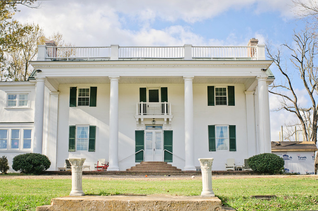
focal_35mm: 52
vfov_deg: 25.6
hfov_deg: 37.9
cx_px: 159
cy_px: 106
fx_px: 463
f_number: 5
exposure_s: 1/1250
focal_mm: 35
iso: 100
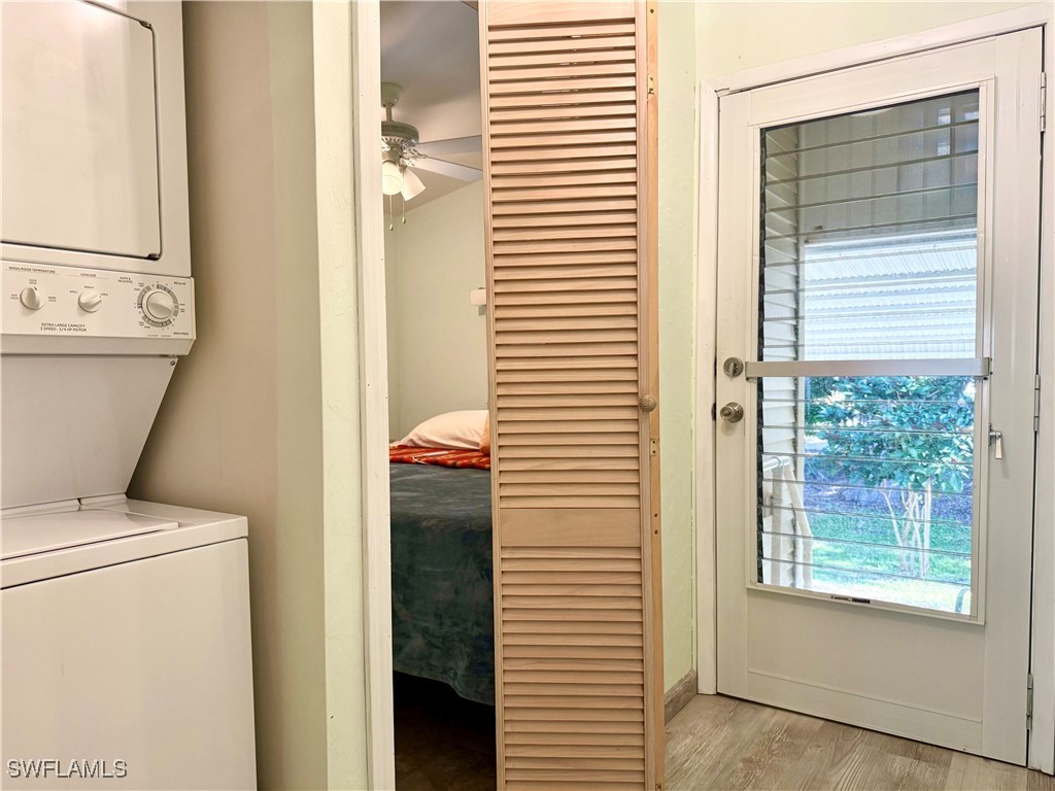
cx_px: 528
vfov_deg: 56.8
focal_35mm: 24
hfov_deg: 71.6
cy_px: 396
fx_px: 731
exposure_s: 1/120
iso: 200
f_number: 1.78
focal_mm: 6.76
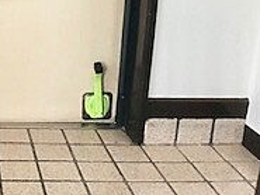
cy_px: 31
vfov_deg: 15.1
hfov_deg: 19.3
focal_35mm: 97
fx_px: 729
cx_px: -34
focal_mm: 3.99
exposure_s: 1/30
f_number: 1.8
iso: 40
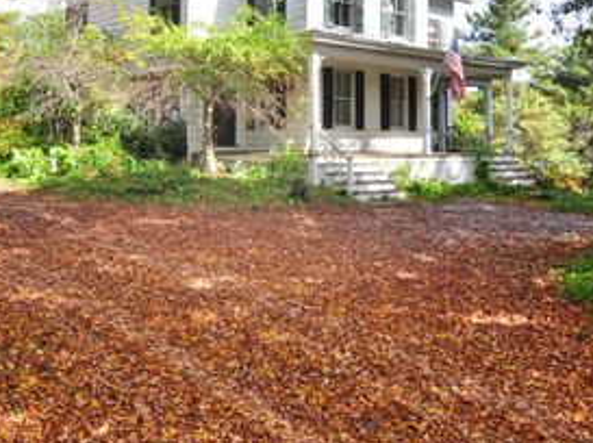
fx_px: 633
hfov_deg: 49.9
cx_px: 239
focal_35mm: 37
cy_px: 87
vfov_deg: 37.2
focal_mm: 14
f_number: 8
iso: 250
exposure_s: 1/160
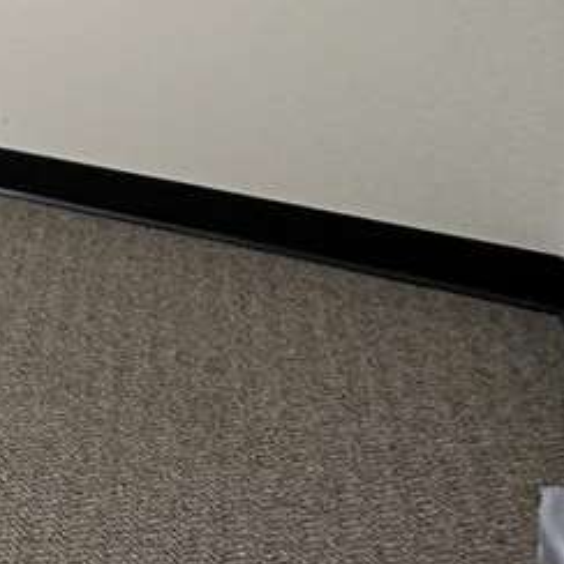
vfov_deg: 21.8
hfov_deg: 15.6
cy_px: -298
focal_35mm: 65
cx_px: -749
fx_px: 1198
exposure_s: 1/101
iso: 250
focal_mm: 2.22
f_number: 2.2
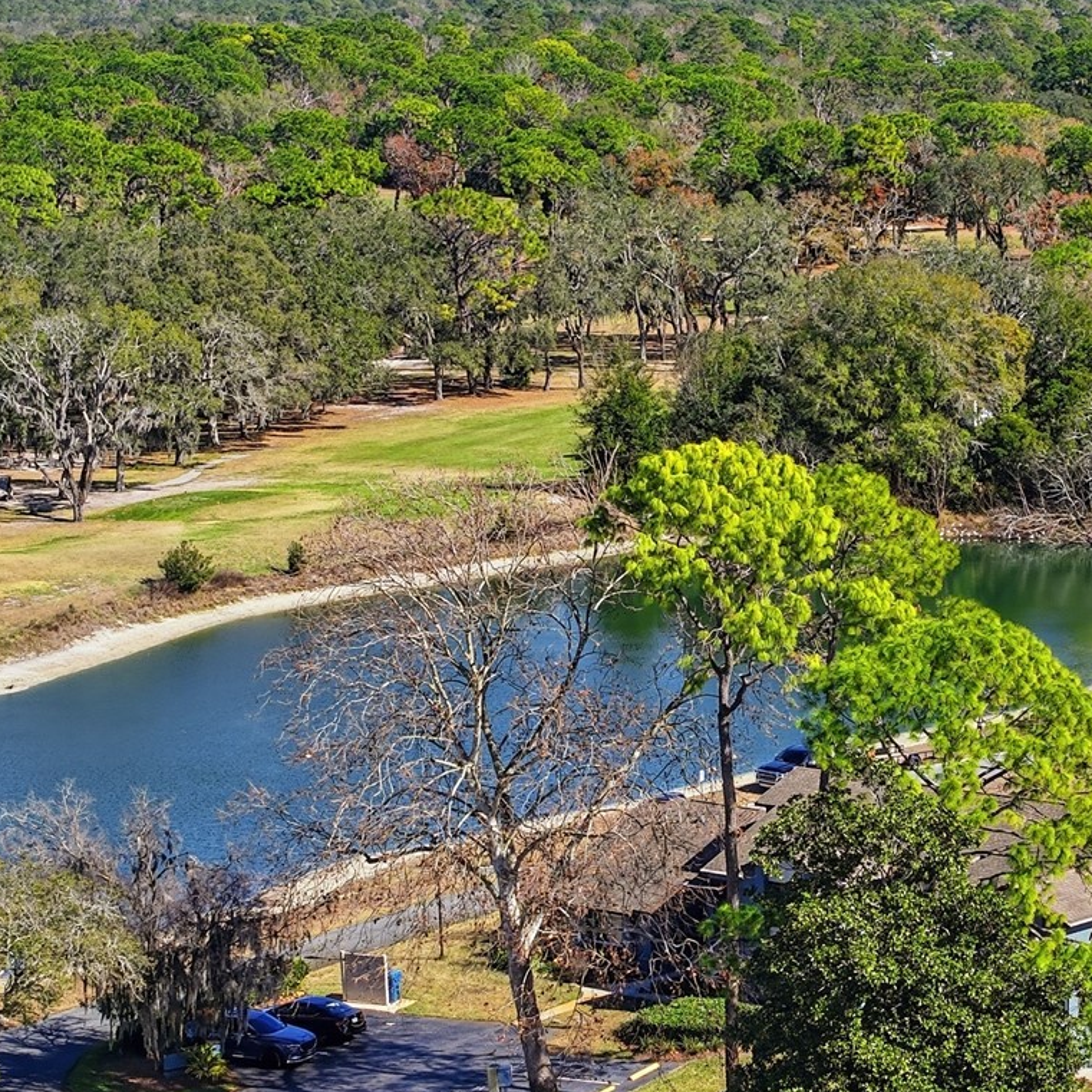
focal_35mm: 130
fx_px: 4640
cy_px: 607
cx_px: 910
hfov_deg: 13.3
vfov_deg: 13.4
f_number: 2.8
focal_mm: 19.4
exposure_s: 1/1600
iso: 100
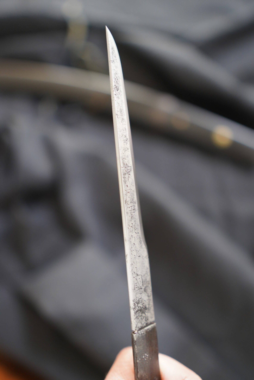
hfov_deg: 53.1
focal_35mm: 24
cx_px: 127
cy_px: 190
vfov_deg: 73.7
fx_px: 254
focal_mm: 16
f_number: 1.4
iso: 400
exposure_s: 1/30
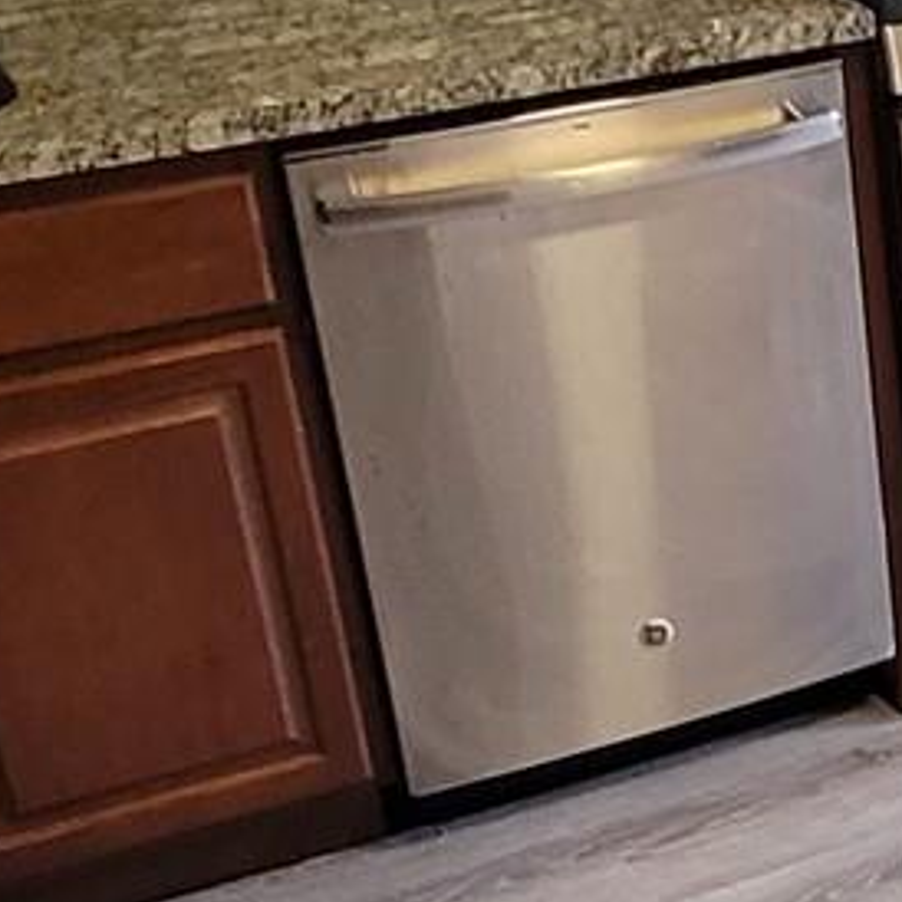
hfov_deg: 17.5
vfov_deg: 20.0
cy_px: 668
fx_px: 2535
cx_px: 1475
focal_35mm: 86
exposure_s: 1/40
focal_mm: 2.2
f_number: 2.2
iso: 320
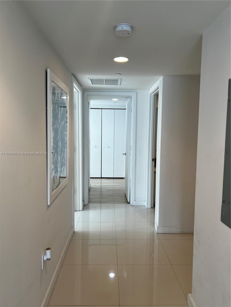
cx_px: 116
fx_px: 231
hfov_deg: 53.1
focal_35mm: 26
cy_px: 154
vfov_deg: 67.3
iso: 50
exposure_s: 1/120
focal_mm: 5.7
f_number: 1.5
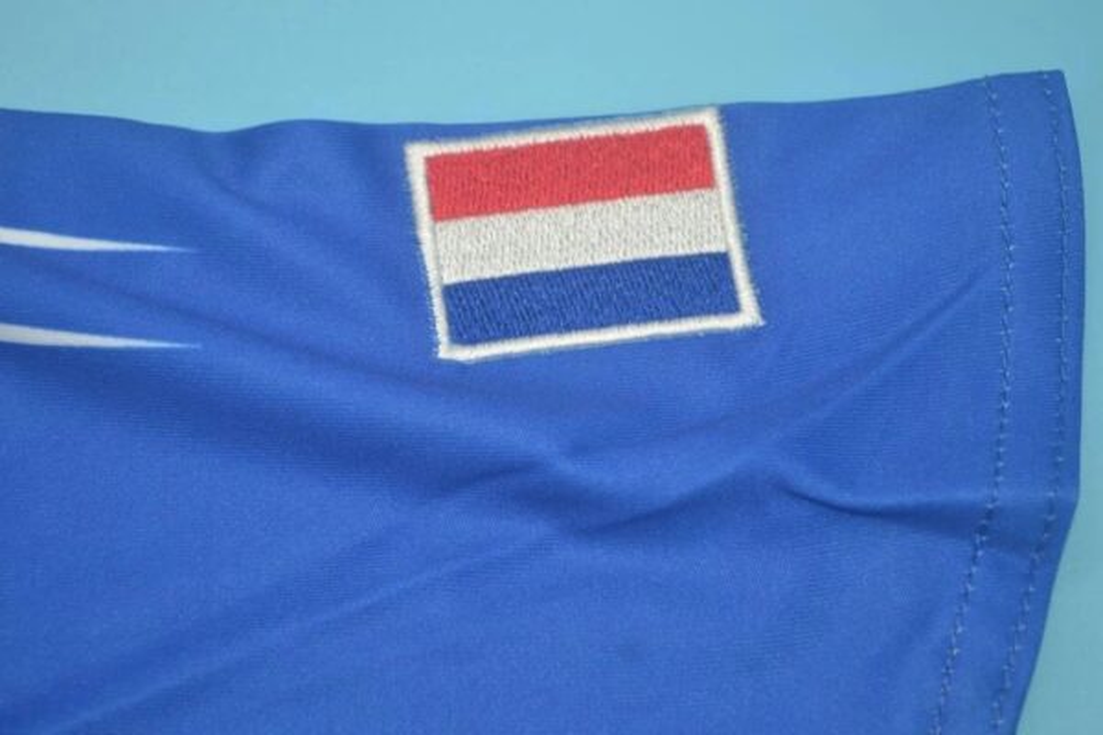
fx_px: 2528
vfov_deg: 16.6
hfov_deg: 24.6
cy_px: 368
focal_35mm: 82
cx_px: 552
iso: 200
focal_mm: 55
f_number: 5.6
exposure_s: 1/60
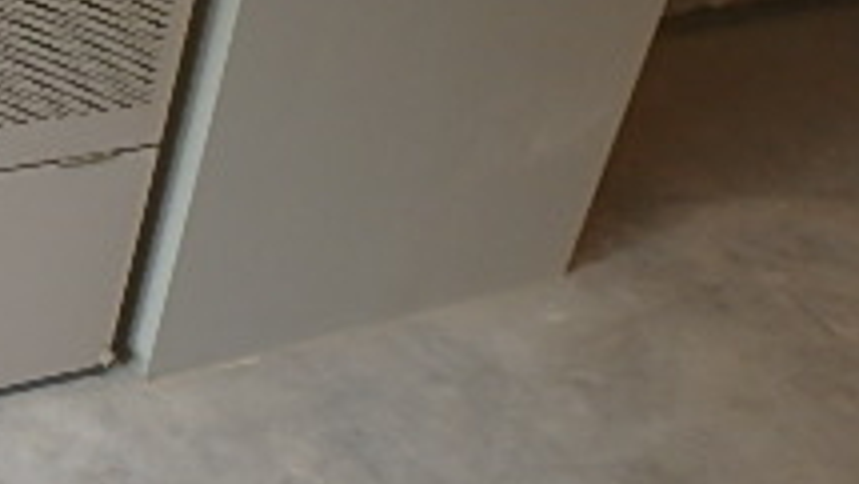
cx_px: -284
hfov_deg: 26.0
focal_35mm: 68
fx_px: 1549
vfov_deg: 17.4
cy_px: 16
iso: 200
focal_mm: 3.7
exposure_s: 1/30
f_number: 3.5
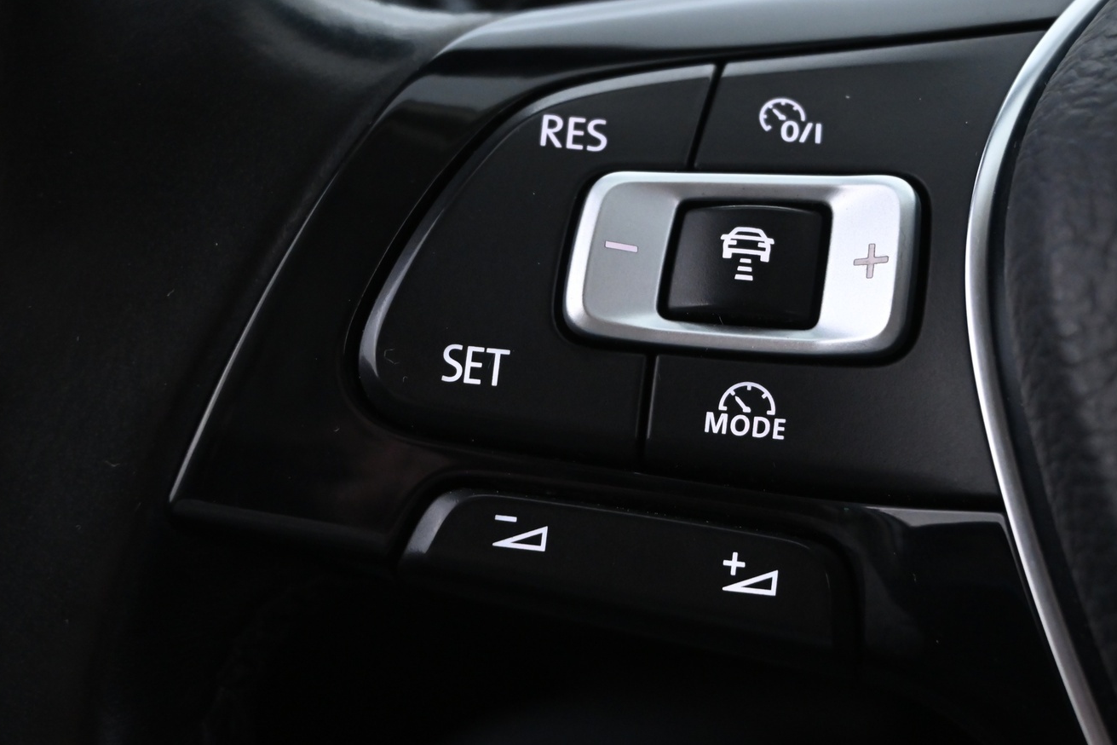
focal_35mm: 63
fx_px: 1955
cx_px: 657
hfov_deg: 31.8
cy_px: 309
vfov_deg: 21.5
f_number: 5
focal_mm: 34
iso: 2200
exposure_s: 1/25
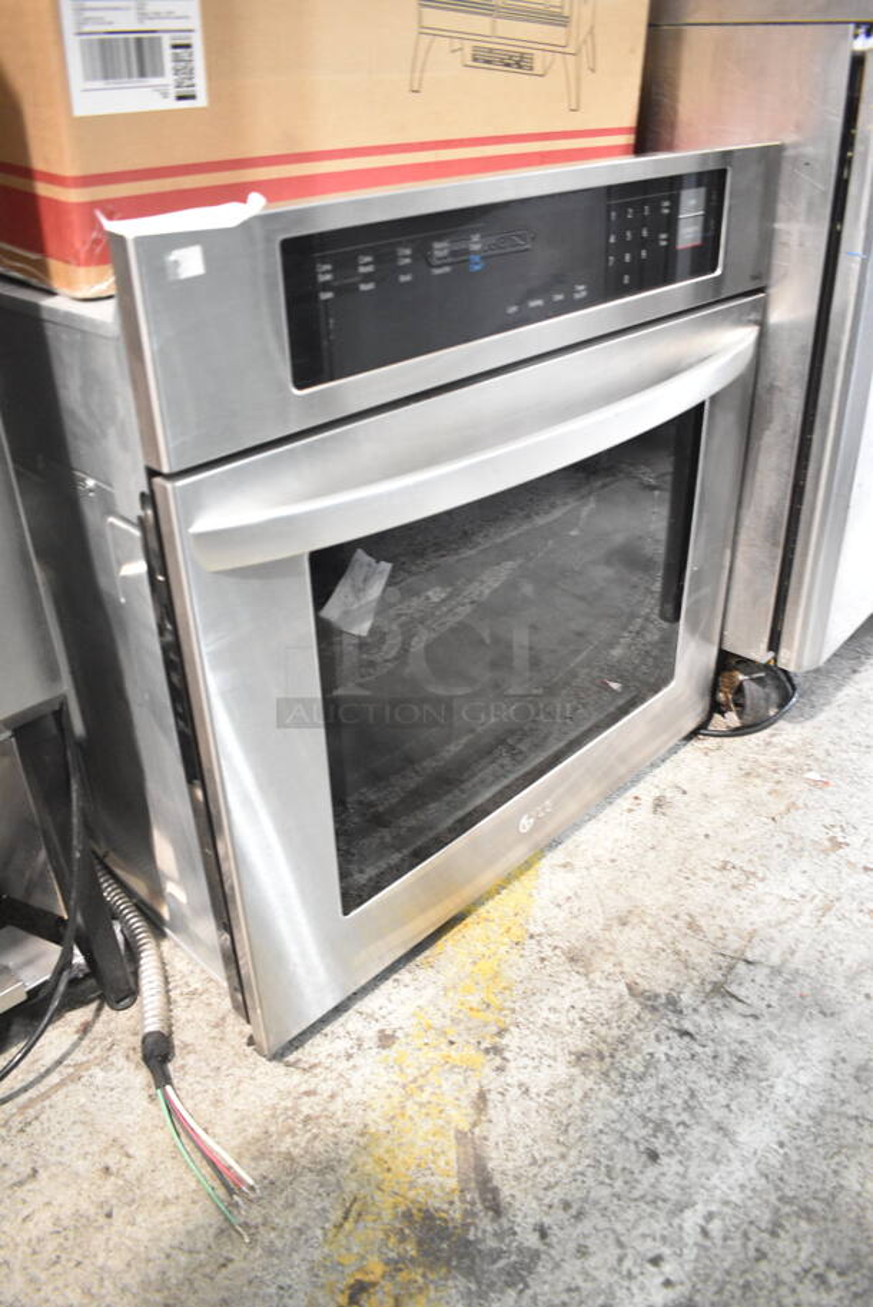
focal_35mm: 27
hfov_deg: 48.0
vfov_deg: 67.3
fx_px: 981
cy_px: 654
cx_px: 436
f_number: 3.5
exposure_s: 1/30
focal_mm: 18
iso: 2500
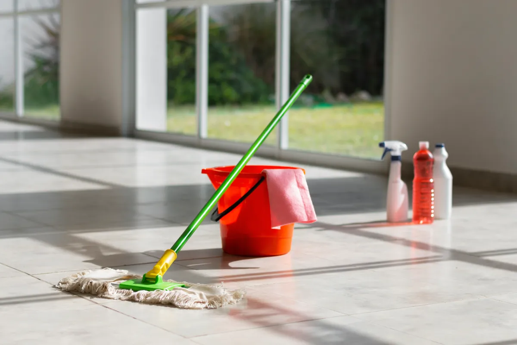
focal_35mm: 75
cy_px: 172
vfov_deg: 18.2
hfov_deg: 27.0
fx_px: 1077
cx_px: 258
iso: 200
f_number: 2.8
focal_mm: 50
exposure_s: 1/1600
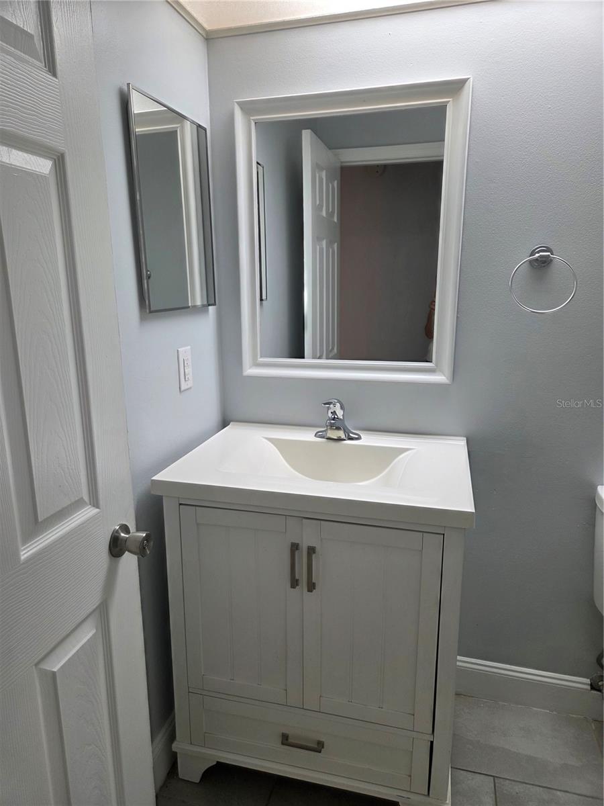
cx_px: 302
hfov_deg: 58.9
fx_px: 535
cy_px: 403
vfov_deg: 73.9
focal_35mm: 23
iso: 160
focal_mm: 5.4
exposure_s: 1/120
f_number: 1.8
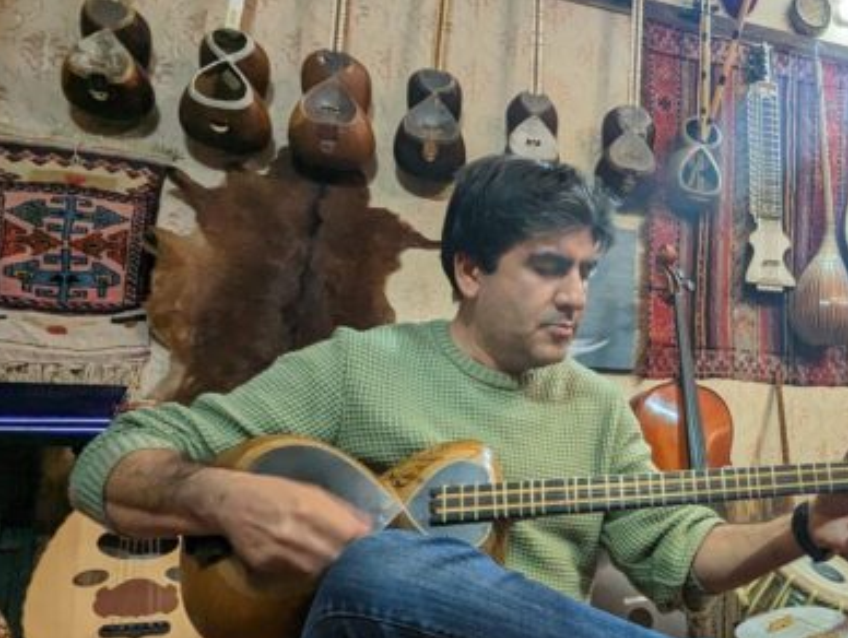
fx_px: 809
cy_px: 444
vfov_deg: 42.2
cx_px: 750
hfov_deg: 49.7
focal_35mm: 33
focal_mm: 2.35
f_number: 2.2
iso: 124
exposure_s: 1/25
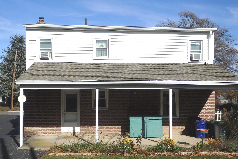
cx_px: 120
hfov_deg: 46.4
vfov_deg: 31.9
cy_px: 84
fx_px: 278
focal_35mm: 42
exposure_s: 1/320
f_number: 10.4
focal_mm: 7.3
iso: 125
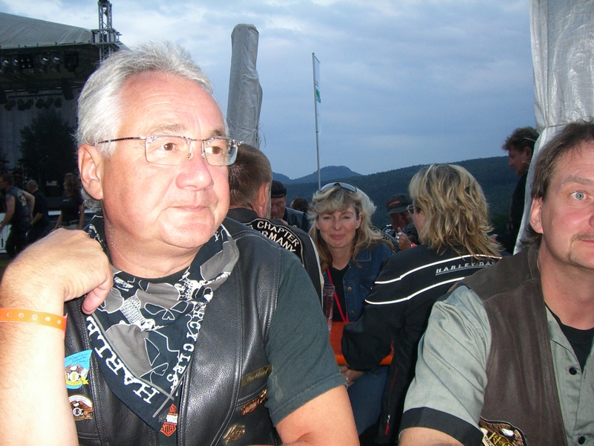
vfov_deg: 37.7
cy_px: 223
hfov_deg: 49.0
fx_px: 652
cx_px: 297
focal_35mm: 38
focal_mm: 6.2
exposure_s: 1/60
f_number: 2.7
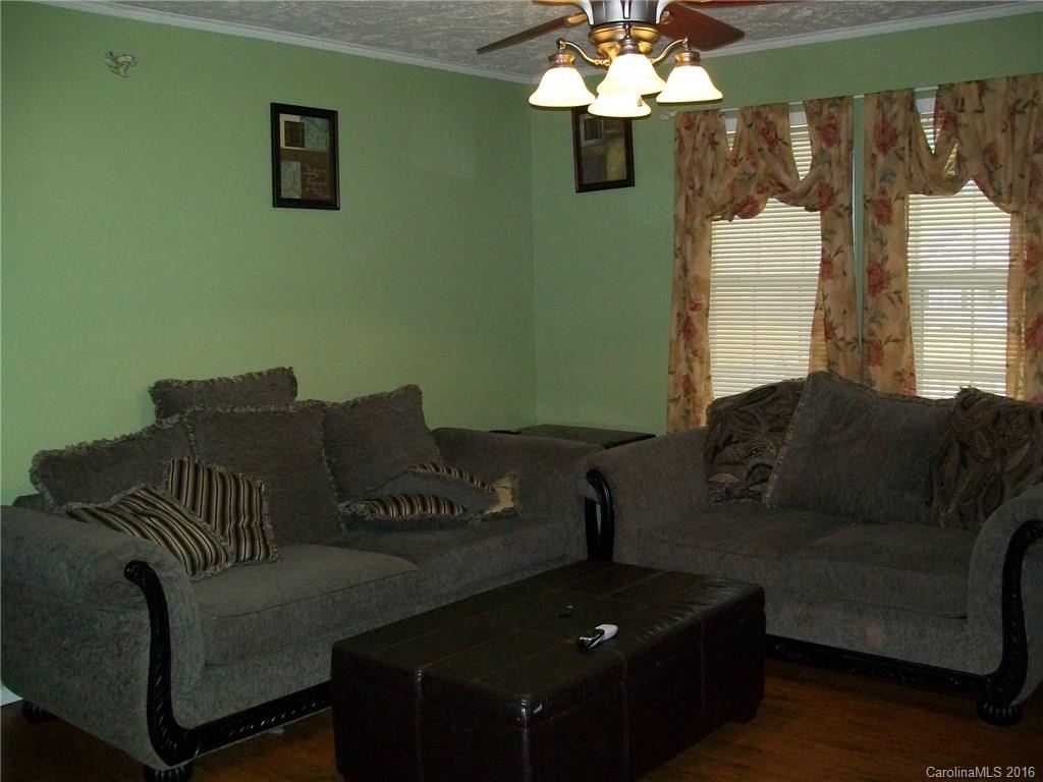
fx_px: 1085
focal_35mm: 36
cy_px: 391
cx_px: 522
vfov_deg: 39.7
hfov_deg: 51.4
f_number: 2.7
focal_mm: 6
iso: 160
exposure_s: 1/60
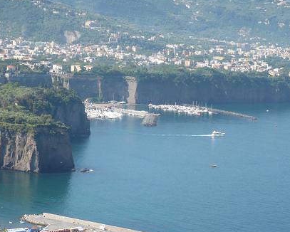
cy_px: 134
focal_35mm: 108
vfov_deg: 14.3
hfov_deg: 17.8
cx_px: 118
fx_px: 927
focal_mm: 12.2
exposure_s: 1/400
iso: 100
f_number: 4.2
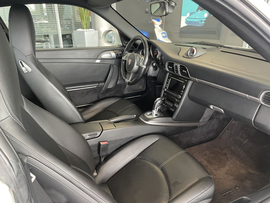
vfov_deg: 53.1
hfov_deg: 67.3
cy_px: 102
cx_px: 135
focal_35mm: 26
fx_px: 203
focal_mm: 4.2
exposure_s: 1/50
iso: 250
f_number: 1.6
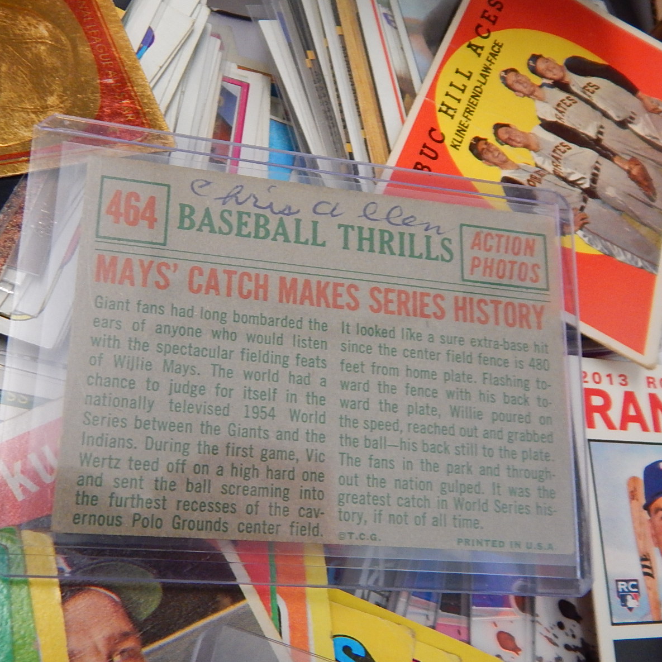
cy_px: 331
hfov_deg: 44.7
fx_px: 801
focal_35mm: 37
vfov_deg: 44.9
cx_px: 268
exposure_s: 1/50
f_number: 3.2
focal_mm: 5.6
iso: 400
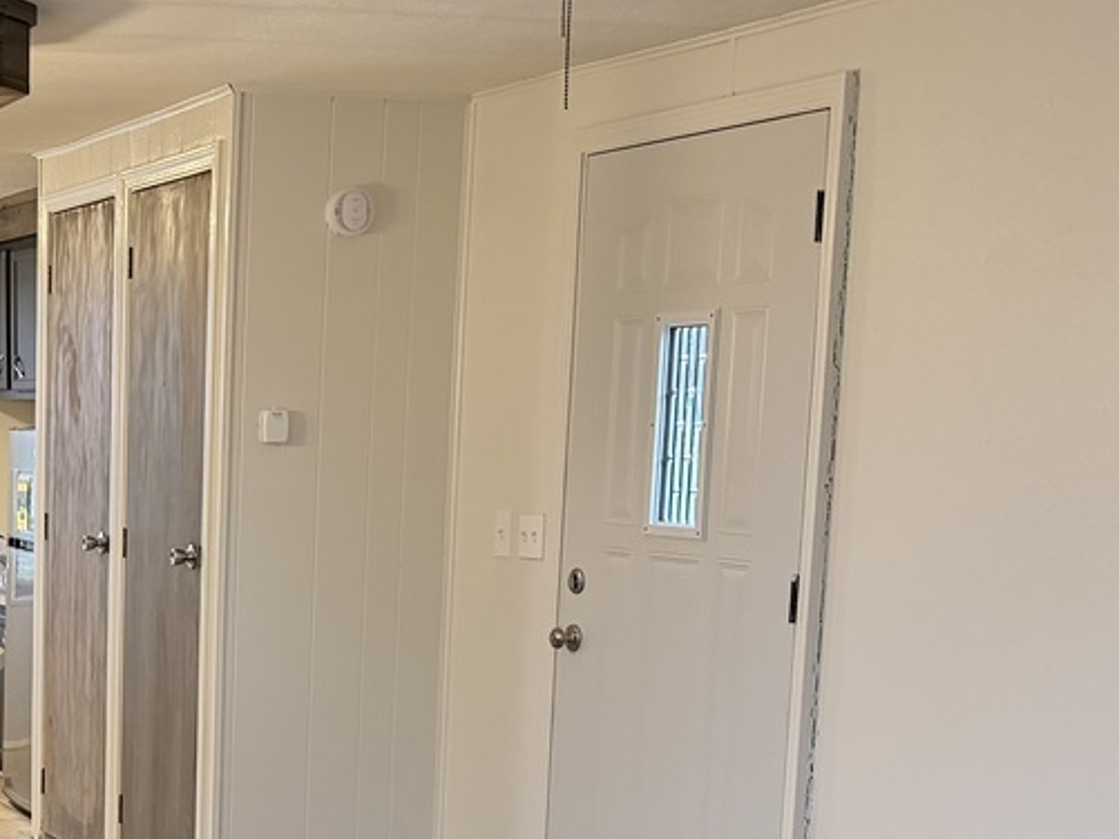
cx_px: -69
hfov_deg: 26.3
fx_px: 2231
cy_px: 768
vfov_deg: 20.8
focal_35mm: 69
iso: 200
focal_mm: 6.76
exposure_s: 1/60
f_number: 1.78
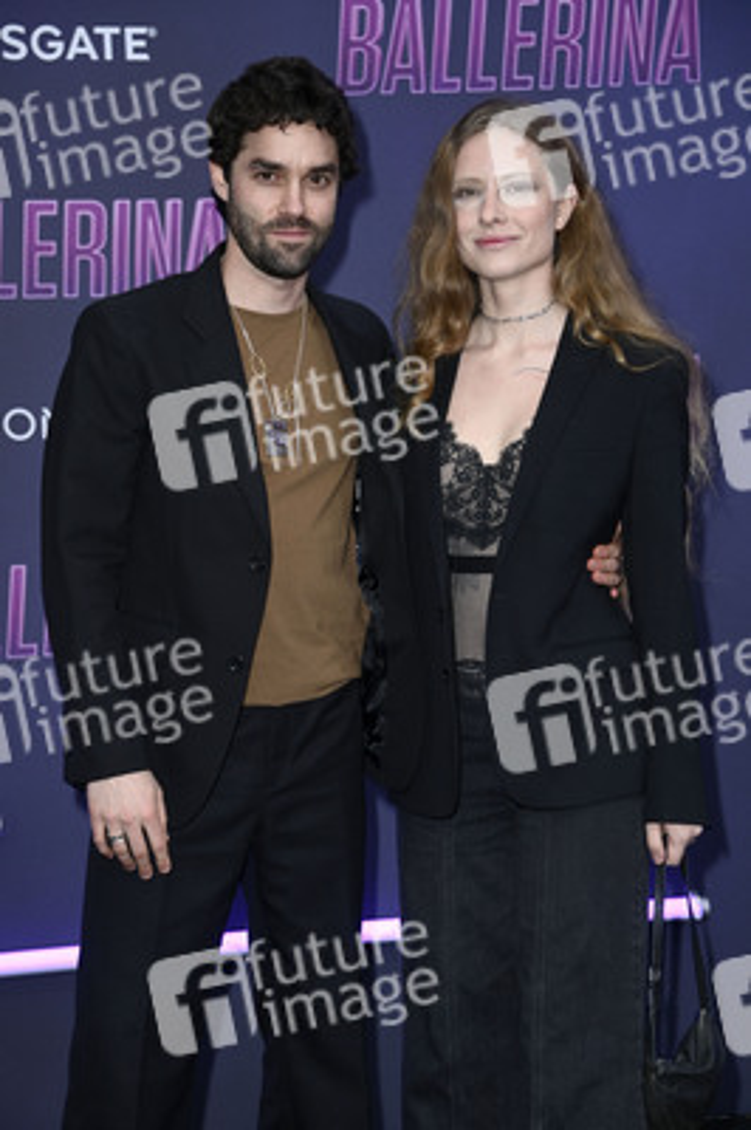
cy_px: 565
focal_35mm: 98
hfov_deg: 13.9
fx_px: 3072
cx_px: 376
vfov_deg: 20.8
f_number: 5.6
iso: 320
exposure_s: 1/250
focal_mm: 98
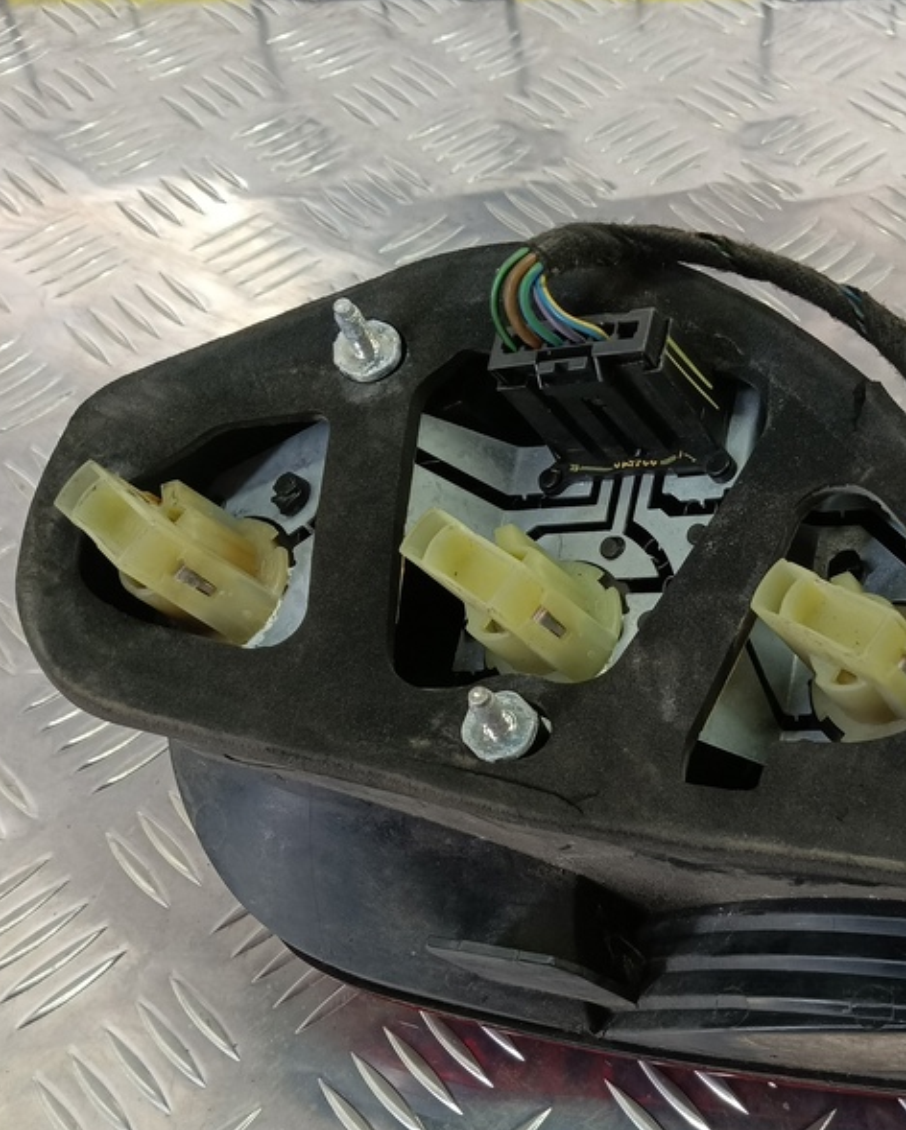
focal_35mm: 39
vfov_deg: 46.3
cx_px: 800
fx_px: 1306
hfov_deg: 36.1
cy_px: 723
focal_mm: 4.11
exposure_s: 1/50
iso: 126
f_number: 1.6
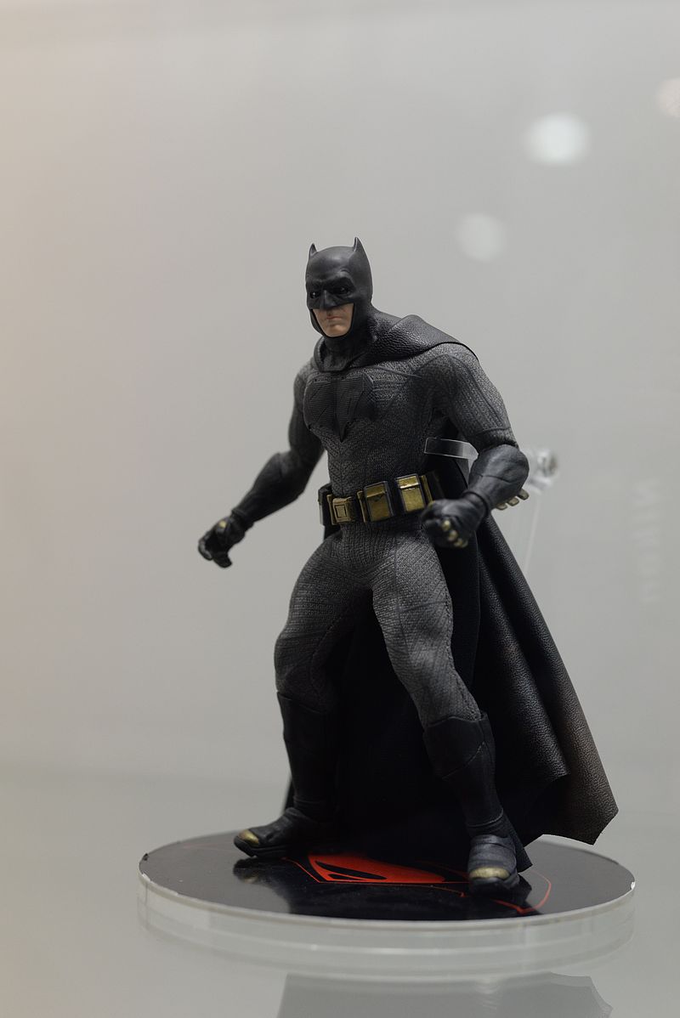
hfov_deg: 27.0
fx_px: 1415
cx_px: 340
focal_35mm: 50
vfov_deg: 39.6
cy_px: 509
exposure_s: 1/160
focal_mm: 50
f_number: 4
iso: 1600
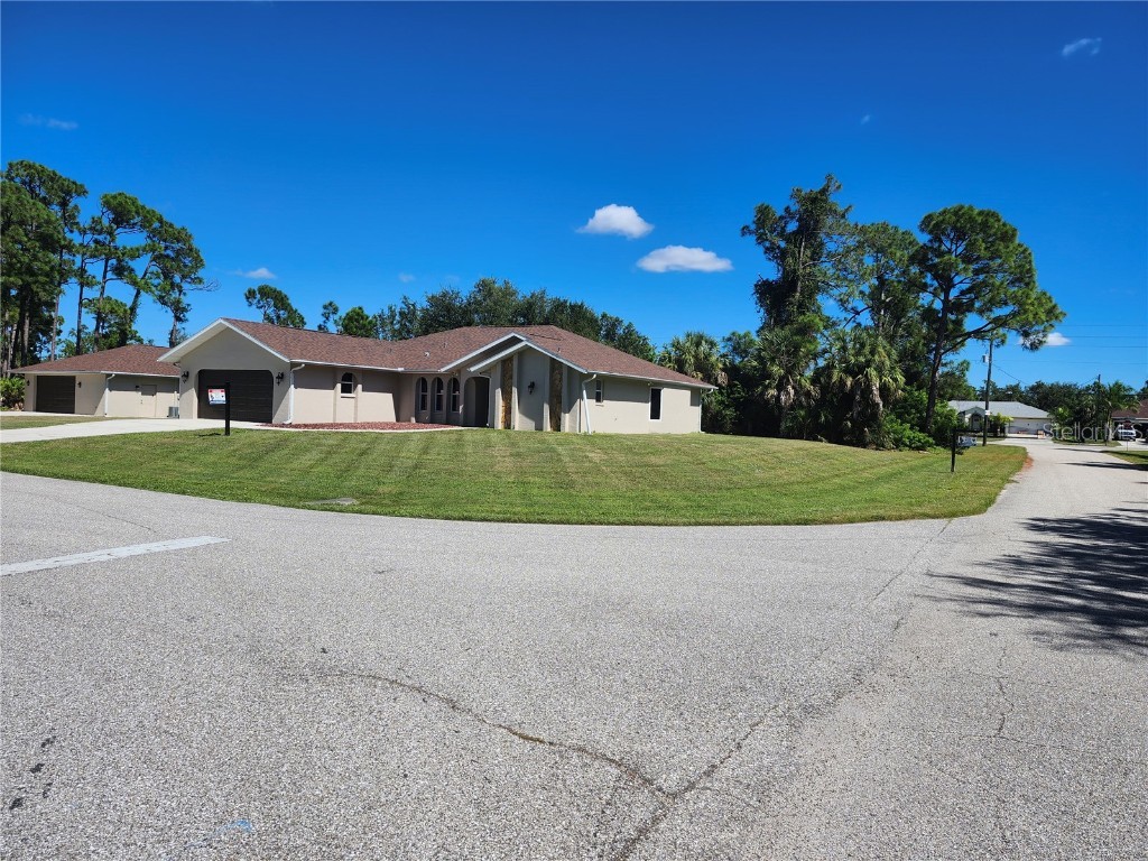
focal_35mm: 23
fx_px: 763
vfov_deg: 58.9
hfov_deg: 73.9
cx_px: 574
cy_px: 430
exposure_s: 1/2157
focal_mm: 5.54
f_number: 1.8
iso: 25
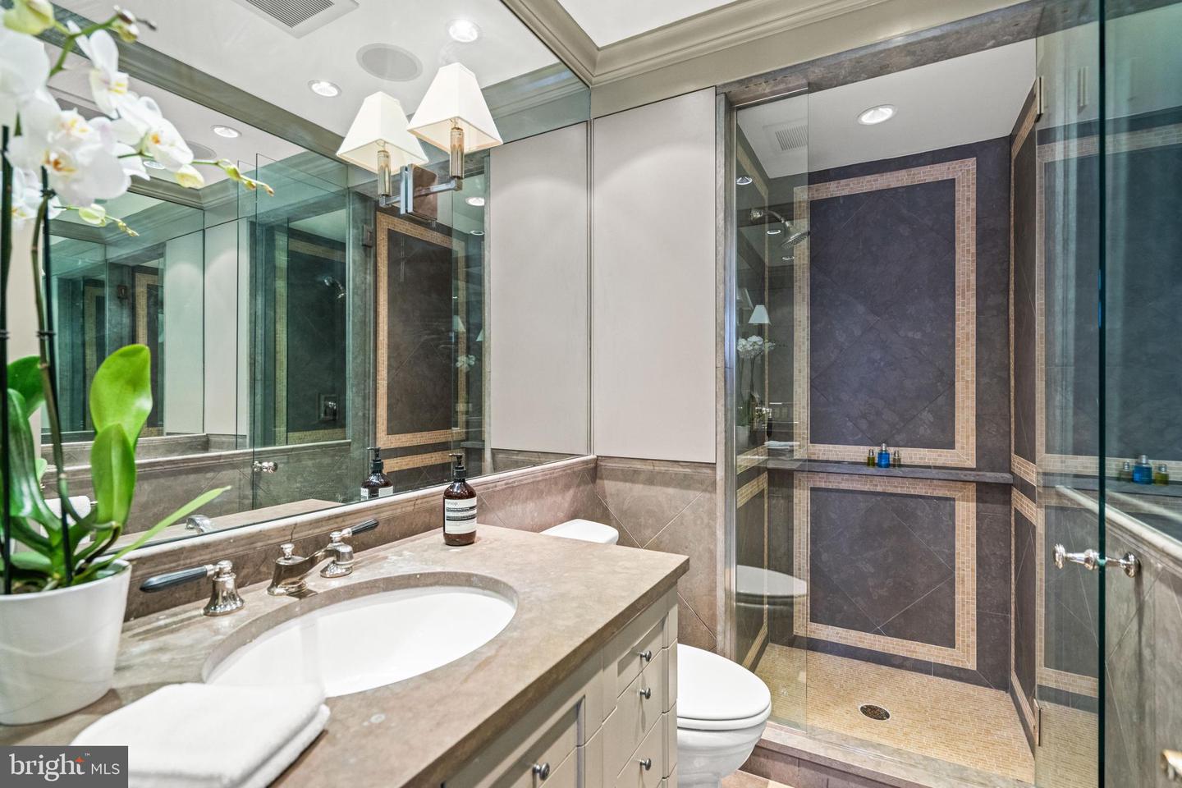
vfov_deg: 73.7
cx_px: 591
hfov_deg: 96.7
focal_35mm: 16
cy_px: 394
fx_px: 525
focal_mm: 16
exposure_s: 1/8
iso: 1600
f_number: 4
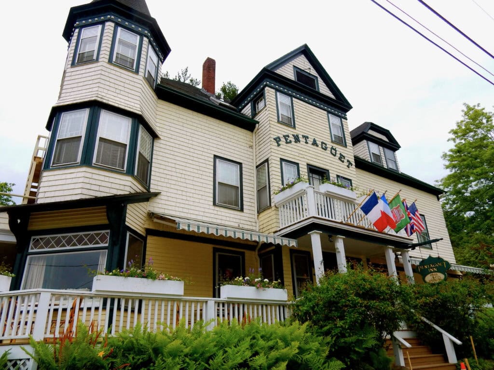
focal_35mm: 25
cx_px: 247
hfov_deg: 69.4
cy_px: 185
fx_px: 357
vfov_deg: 54.9
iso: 125
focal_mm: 4.5
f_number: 3.7
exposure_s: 1/800
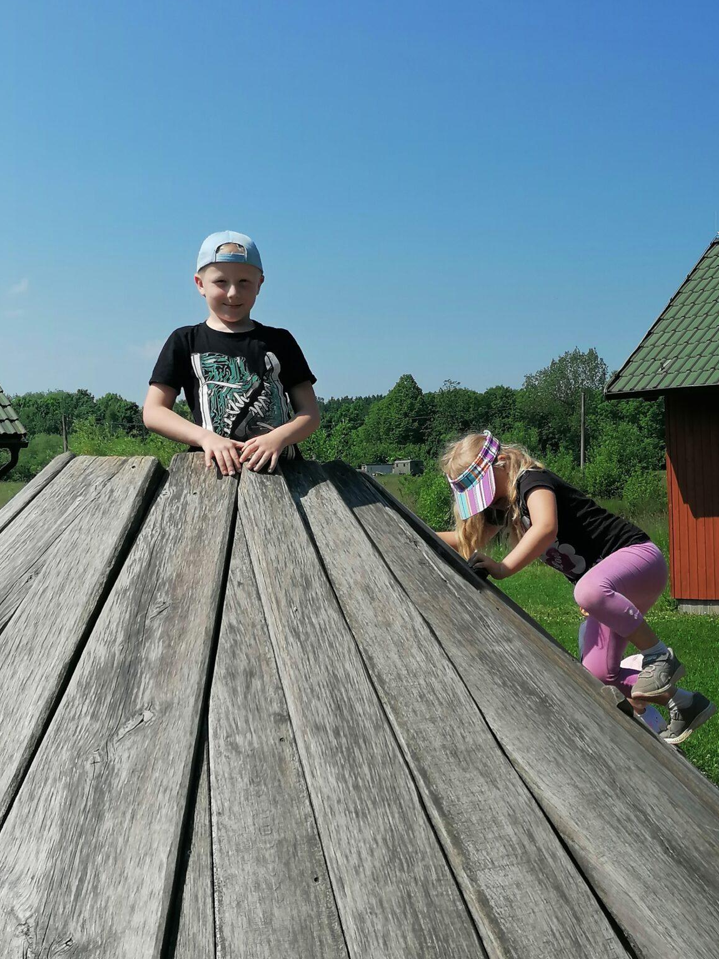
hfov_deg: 29.7
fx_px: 1357
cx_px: 373
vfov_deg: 38.9
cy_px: 490
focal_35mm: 49
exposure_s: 1/1812
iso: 50
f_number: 1.8
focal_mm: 4.75
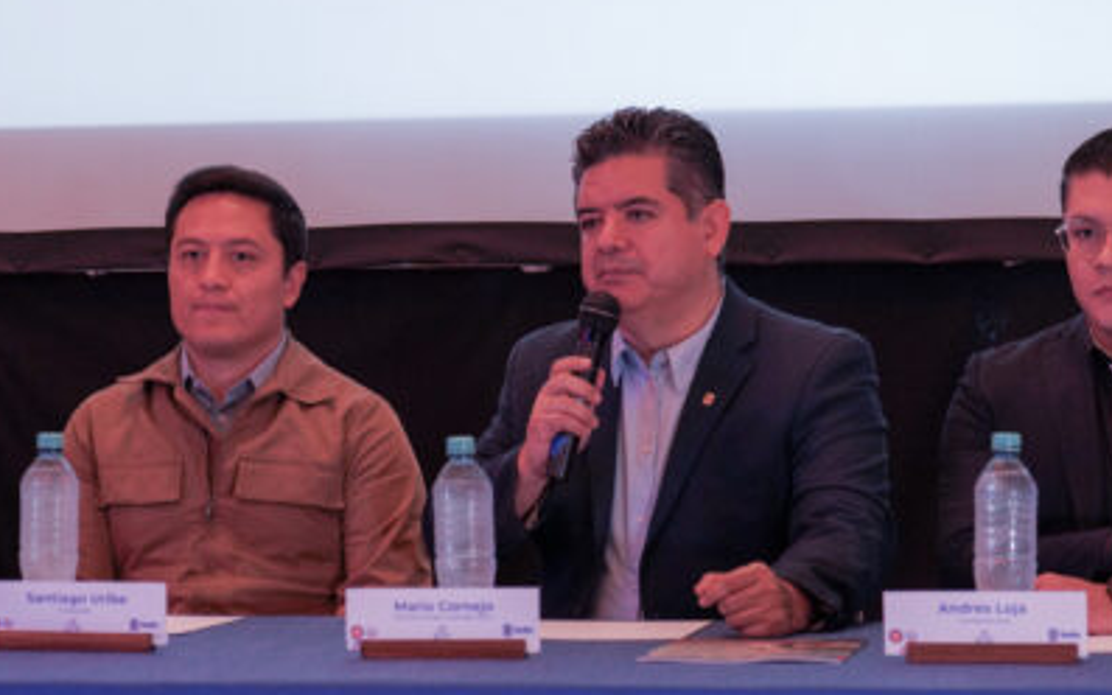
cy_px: 95
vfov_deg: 9.5
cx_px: 457
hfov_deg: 15.1
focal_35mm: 138
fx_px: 4182
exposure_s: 1/160
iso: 1250
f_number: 4
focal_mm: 70
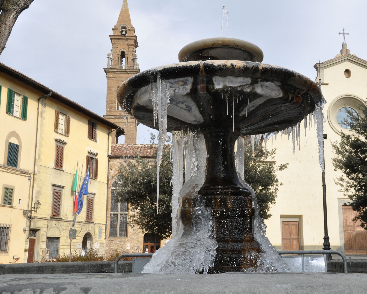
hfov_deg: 40.9
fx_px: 489
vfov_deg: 33.4
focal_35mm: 45
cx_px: 226
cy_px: 145
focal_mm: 26
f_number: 22
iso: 800
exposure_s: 1/200
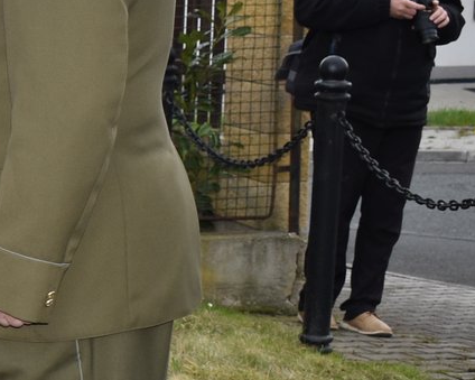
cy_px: 292
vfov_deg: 10.5
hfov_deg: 11.9
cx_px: -445
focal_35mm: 146
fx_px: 2052
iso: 100
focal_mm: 22
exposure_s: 1/125
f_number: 3.8
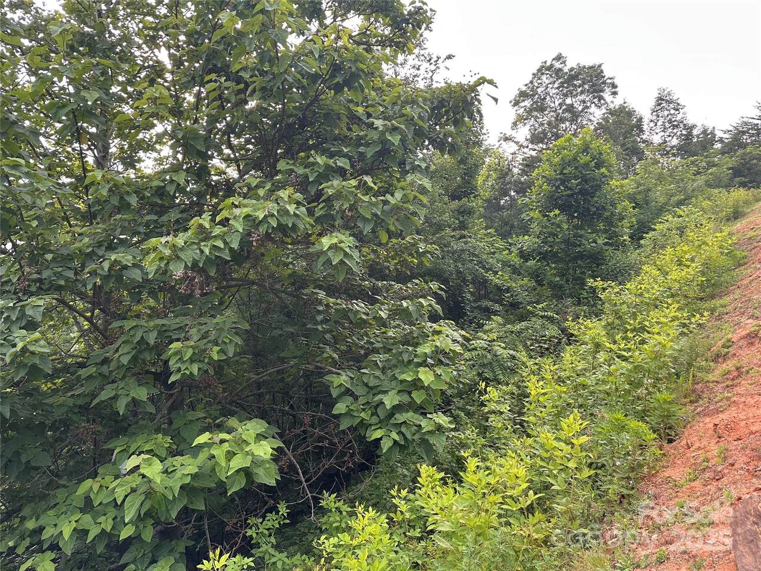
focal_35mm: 24
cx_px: 380
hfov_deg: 71.6
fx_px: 528
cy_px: 286
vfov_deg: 56.8
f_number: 1.78
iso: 80
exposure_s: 1/235
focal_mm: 6.86
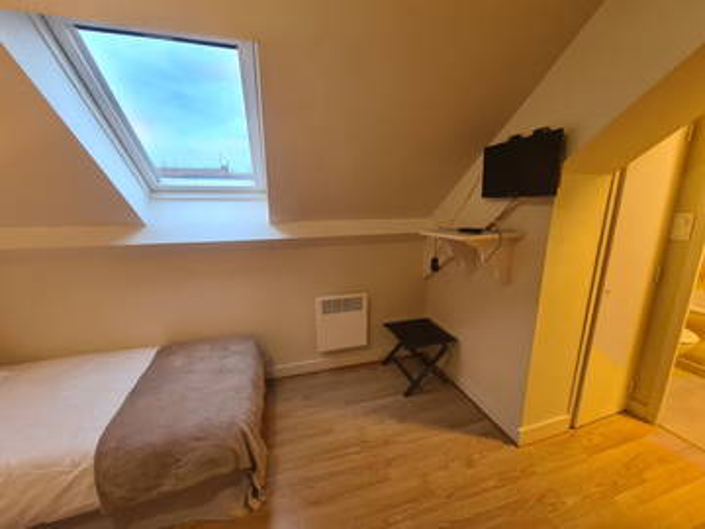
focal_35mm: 13
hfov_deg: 106.2
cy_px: 264
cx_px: 352
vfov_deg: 89.9
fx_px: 265
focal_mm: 2.2
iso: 200
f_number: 2.2
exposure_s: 1/50
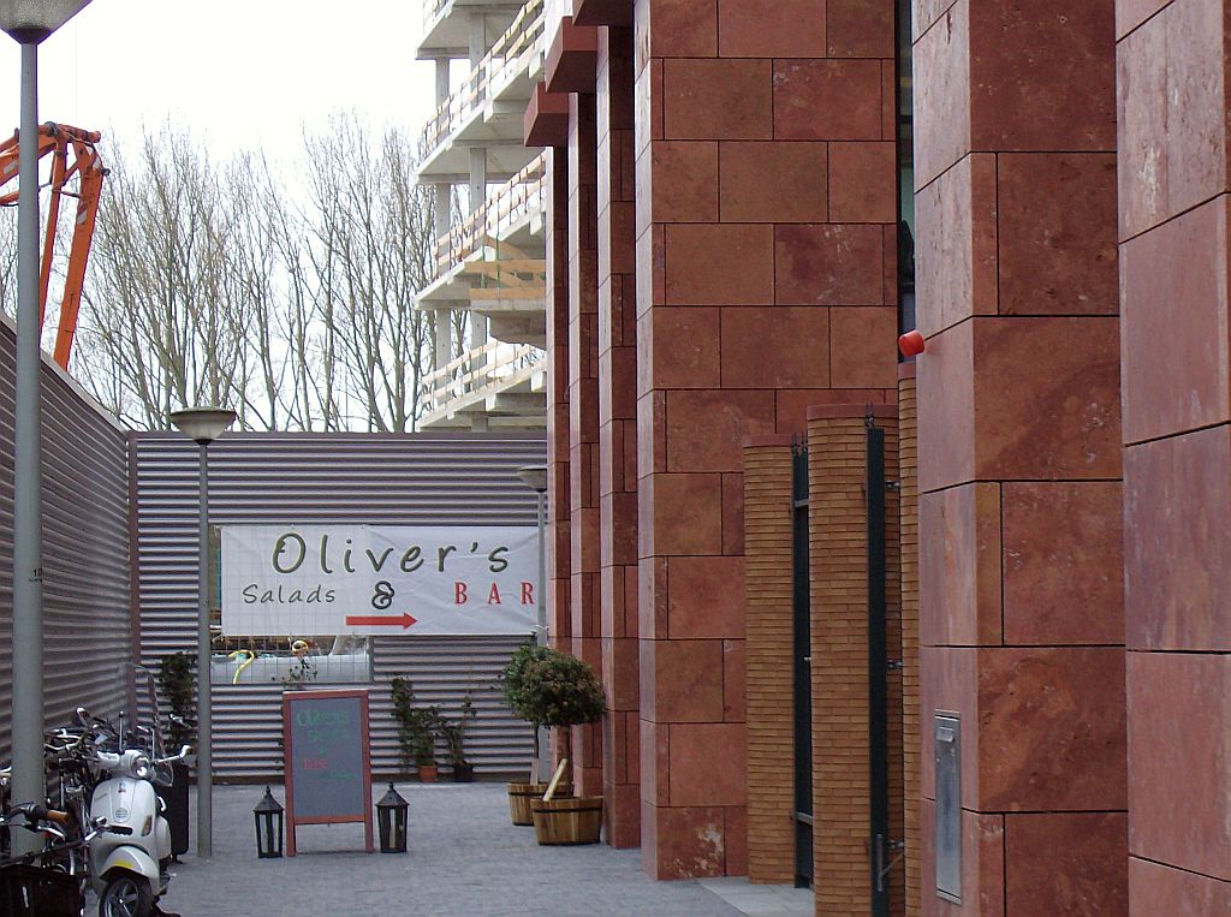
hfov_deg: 18.3
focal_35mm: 108
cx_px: 616
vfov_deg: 13.7
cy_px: 458
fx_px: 3832
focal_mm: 18
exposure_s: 1/181
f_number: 4.8
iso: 100
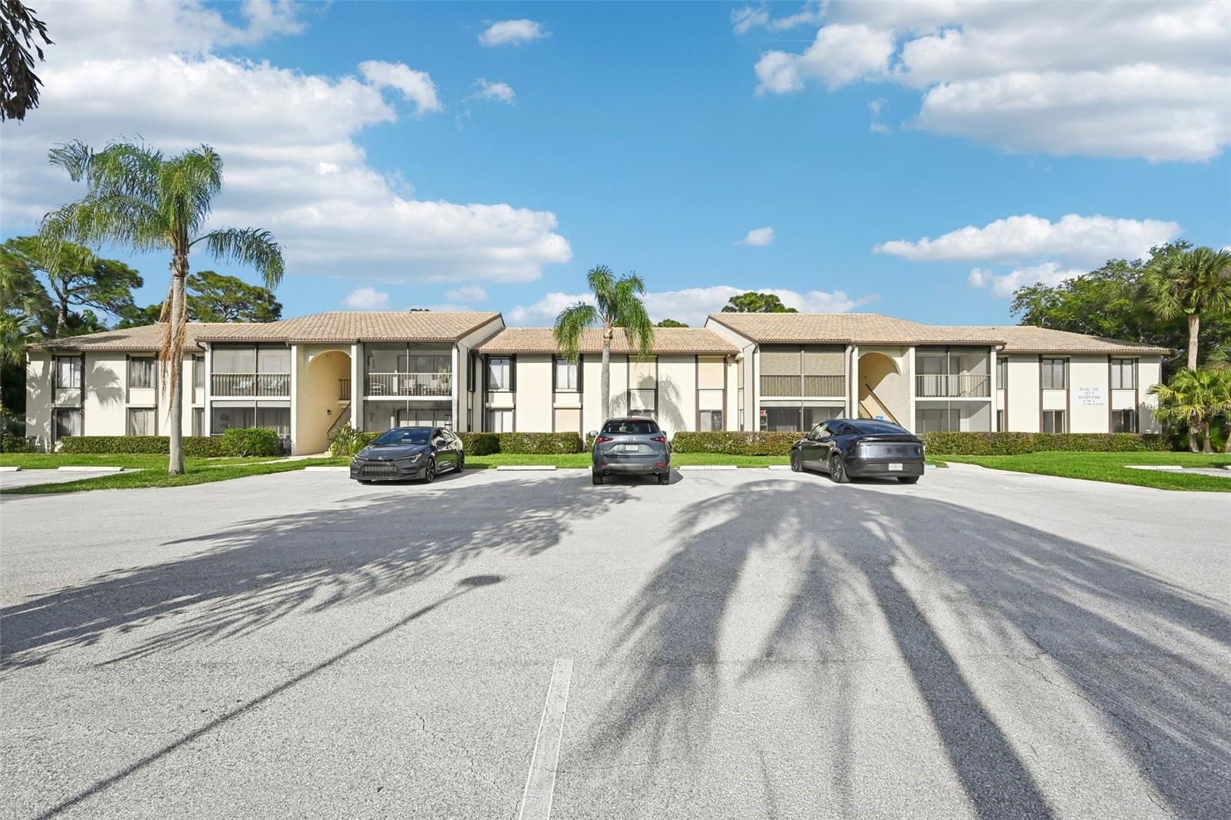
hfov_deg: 100.4
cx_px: 616
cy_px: 410
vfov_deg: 77.3
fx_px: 513
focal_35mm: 15
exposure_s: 1/6400
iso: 2500
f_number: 11
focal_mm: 15
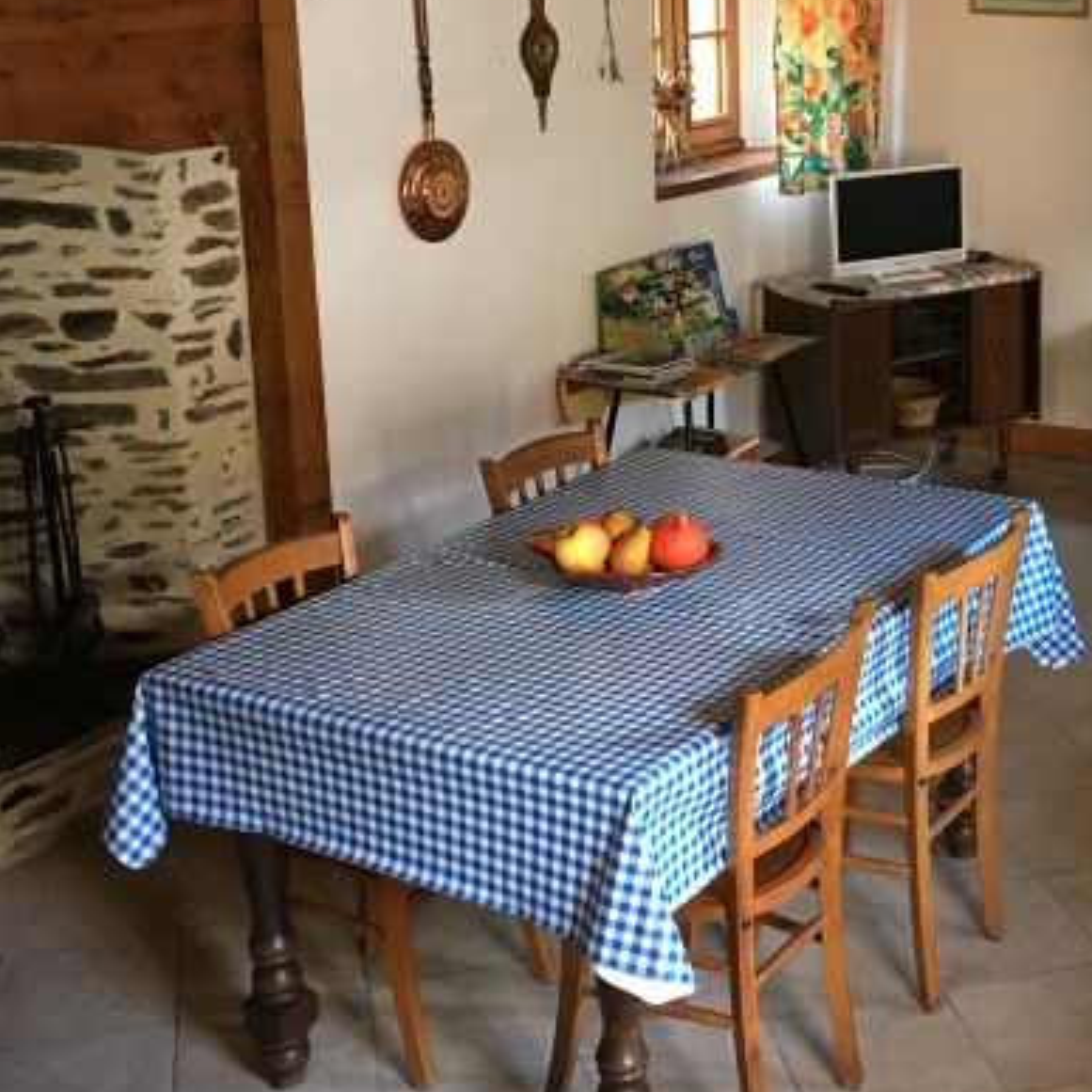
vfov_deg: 32.0
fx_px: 1892
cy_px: 395
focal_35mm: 53
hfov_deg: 31.7
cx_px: 804
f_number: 2.2
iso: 200
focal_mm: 4.15
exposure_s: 1/25
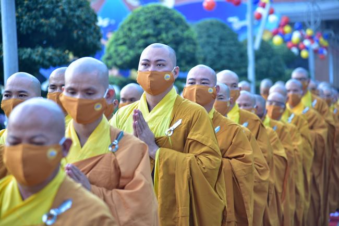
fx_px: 1130
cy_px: 113
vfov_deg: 11.4
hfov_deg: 17.1
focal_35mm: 120
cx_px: 170
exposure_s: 1/50
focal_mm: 120
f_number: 4
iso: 320
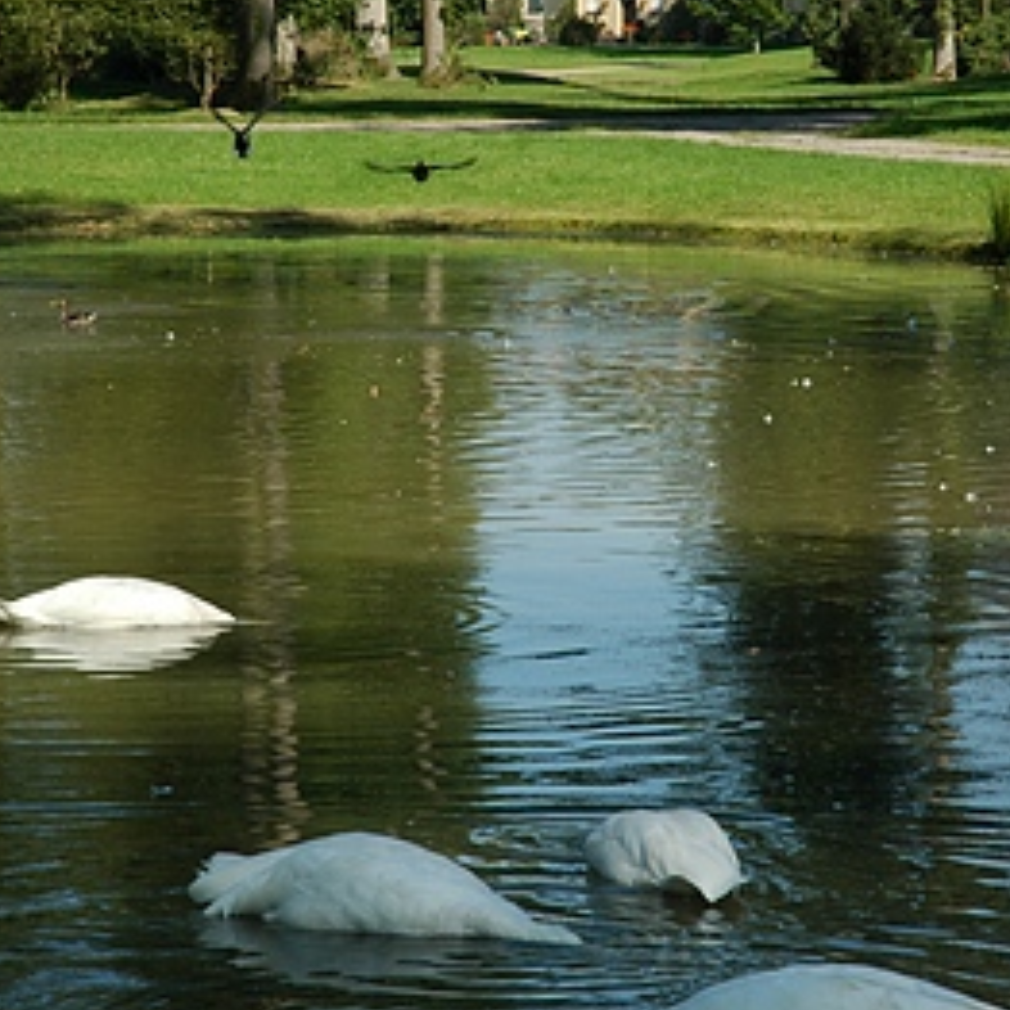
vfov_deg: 11.4
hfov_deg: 11.4
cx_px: 515
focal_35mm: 153
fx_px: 5051
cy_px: 443
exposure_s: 1/250
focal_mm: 70
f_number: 8
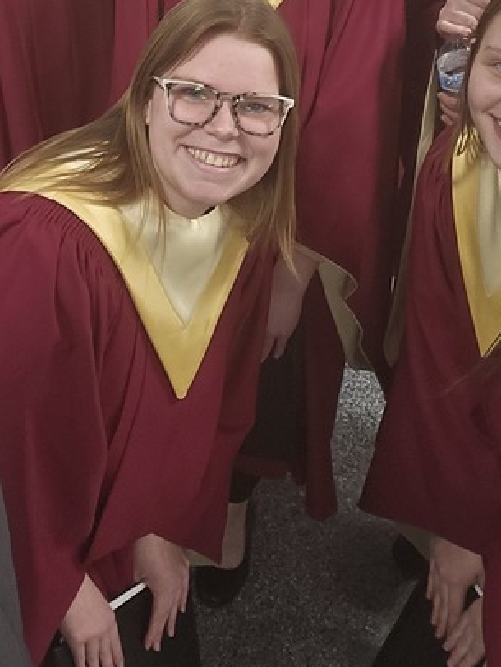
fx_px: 1118
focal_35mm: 58
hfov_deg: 25.0
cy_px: 21
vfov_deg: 31.1
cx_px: 138
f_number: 2.2
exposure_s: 1/60.2
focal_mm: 2.9
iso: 320
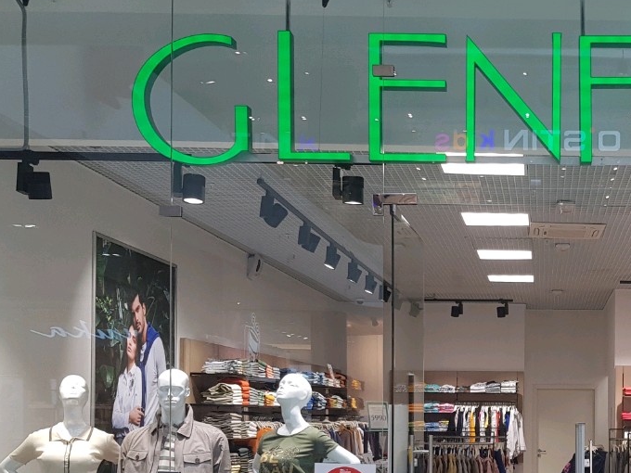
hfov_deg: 35.5
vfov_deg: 27.7
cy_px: 411
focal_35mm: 51
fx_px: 930
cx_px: 555
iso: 50
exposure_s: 1/100
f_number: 1.7
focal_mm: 4.2
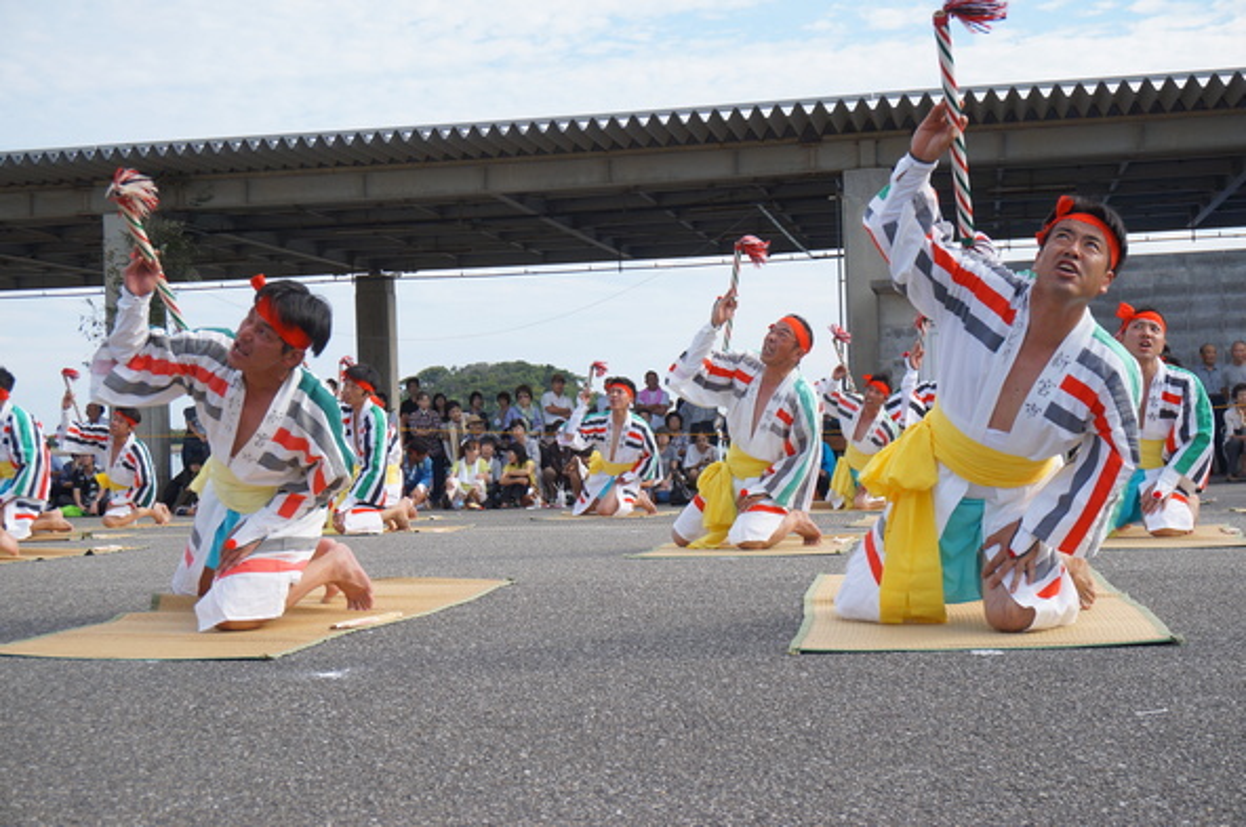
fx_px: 1763
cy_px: 414
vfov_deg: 26.4
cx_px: 623
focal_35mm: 51
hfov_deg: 38.9
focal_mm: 34
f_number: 6.3
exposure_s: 1/400
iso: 200
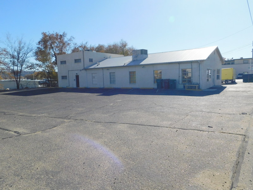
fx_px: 183
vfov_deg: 54.9
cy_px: 95
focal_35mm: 25
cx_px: 126
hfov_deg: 69.4
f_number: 6.2
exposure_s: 1/640
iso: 125
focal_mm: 4.5
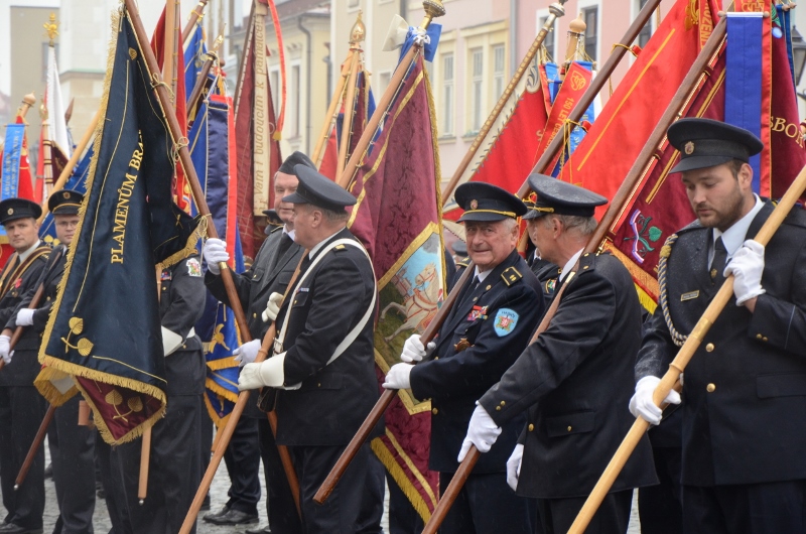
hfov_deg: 13.1
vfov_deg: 8.7
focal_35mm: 158
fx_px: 3519
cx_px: 403
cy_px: 267
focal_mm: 105
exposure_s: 1/250
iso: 1000
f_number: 8
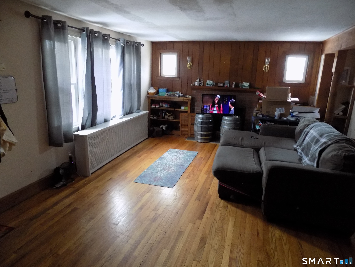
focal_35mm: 23
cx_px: 178
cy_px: 134
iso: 400
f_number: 3.1
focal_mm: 4
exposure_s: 1/20
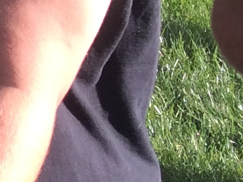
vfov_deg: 6.3
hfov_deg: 7.9
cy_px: -318
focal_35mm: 221
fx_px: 1551
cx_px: -454
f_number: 2.2
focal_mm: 4.15
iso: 32
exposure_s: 1/500
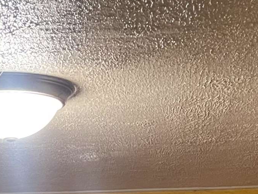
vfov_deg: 11.8
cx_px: 198
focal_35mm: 114
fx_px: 849
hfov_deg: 17.2
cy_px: 370
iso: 500
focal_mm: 5.1
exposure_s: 1/60
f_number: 1.6
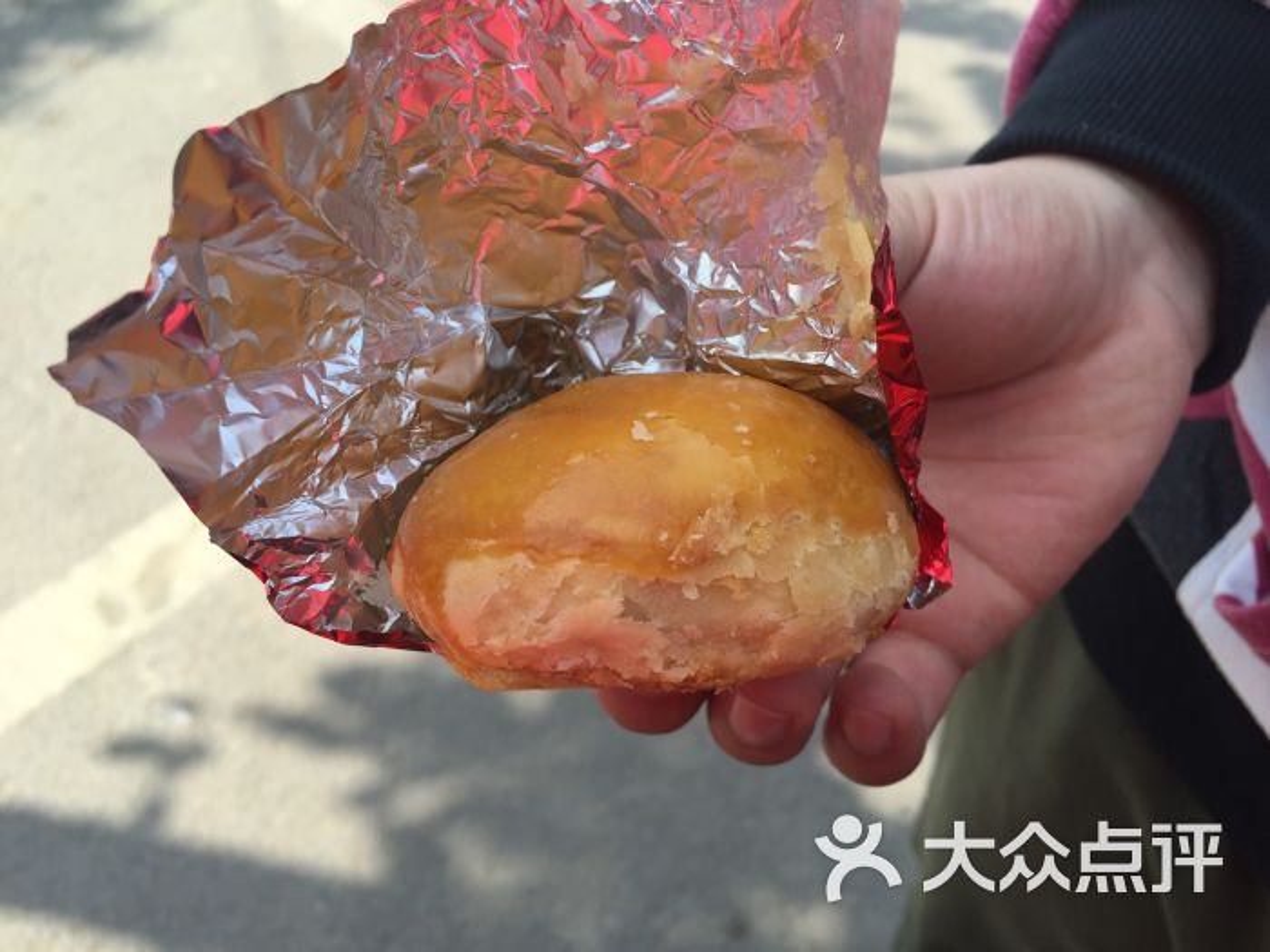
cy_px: 476
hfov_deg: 61.7
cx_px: 635
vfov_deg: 48.2
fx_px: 1064
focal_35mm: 29
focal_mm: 4.15
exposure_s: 1/549
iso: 32
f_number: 2.2
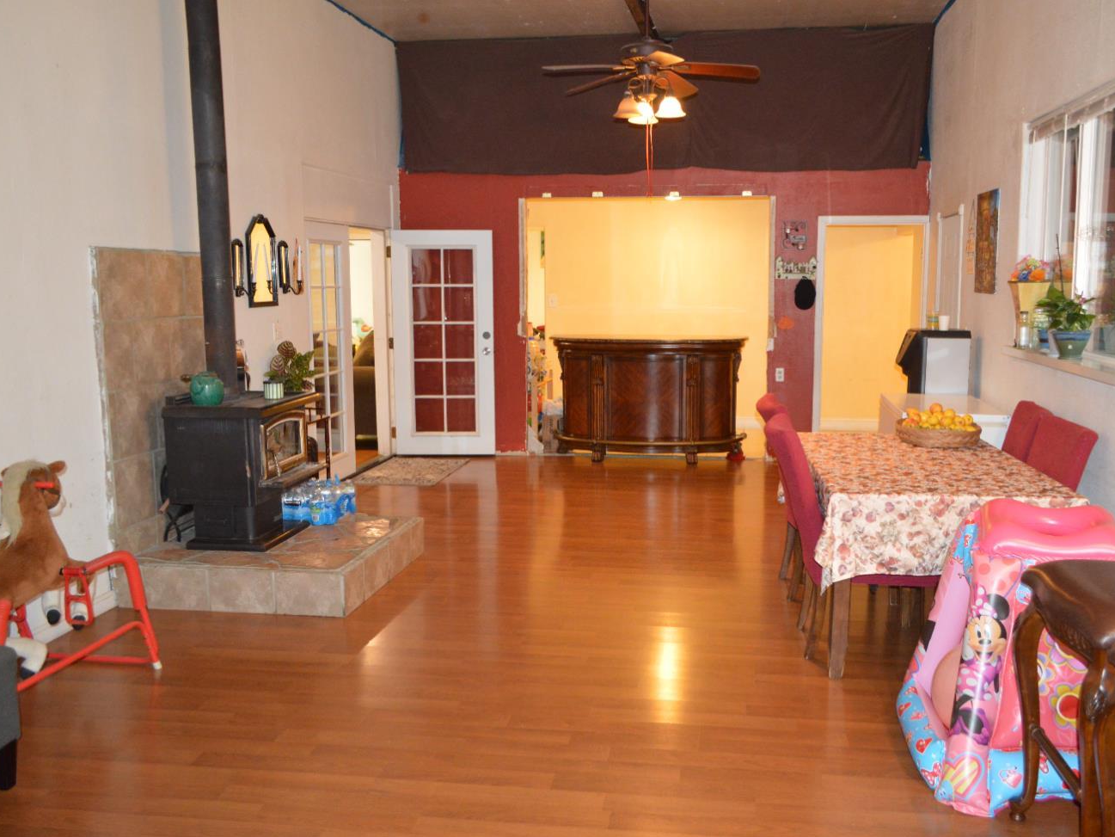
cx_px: 621
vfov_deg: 46.8
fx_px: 966
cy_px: 414
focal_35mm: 30
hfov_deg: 59.8
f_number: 3.5
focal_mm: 18
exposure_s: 1/30
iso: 2000
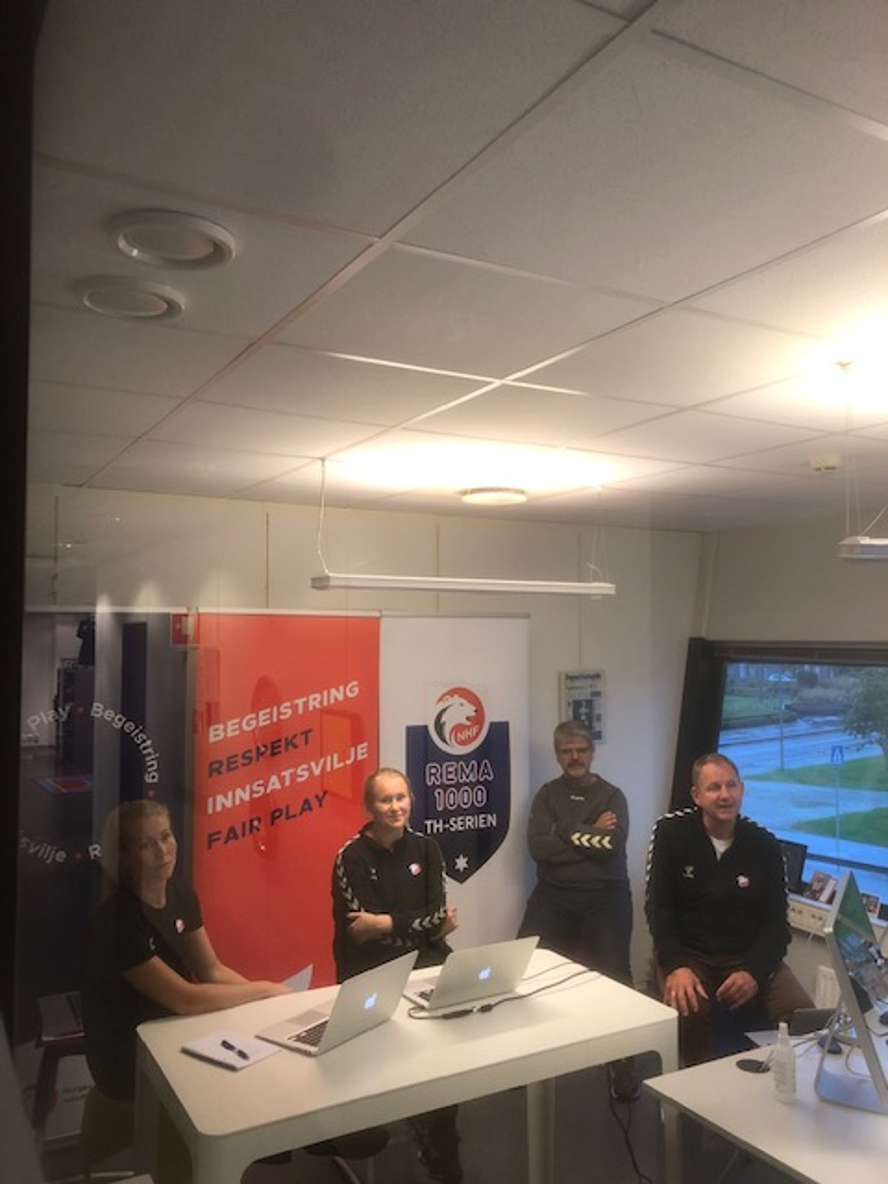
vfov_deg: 63.4
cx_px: 444
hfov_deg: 49.7
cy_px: 592
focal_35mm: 28
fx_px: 958
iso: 32
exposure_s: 1/33
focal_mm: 3.99
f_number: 1.8
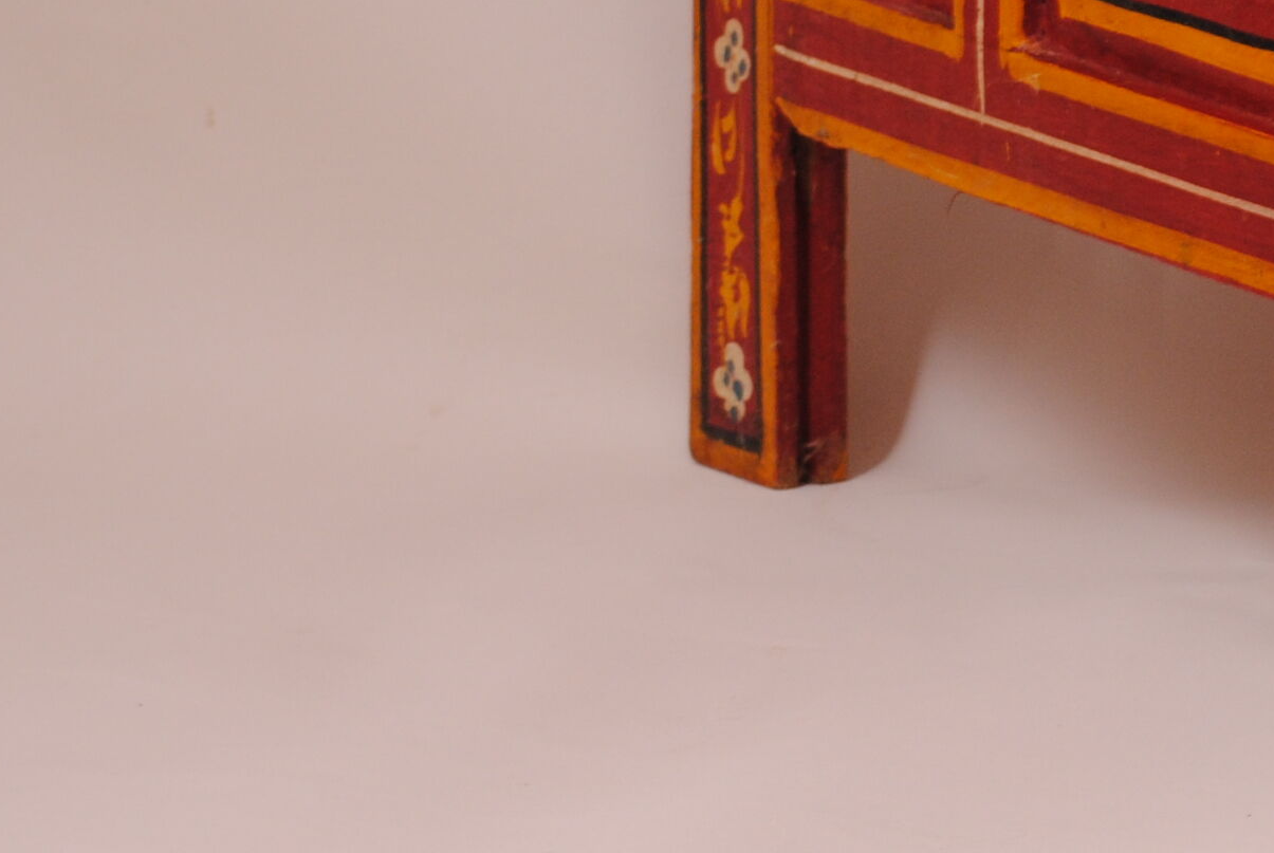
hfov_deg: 8.4
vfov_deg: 5.7
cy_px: 219
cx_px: 1531
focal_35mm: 241
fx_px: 8540
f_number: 5.6
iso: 200
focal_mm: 50
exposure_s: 1/50
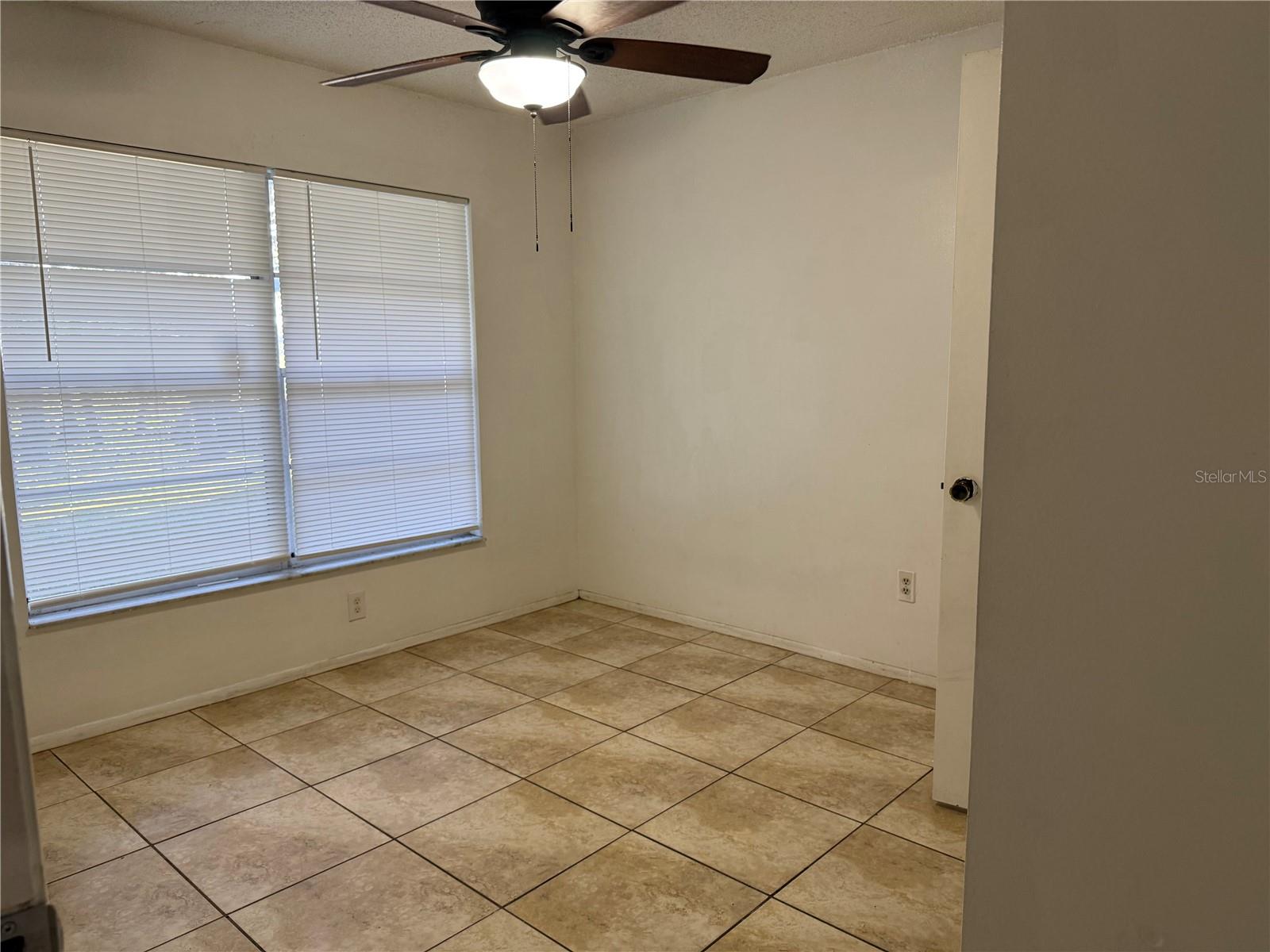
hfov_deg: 71.6
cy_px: 476
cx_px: 635
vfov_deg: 56.8
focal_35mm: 24
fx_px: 881
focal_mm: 6.76
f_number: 1.78
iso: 200
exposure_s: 1/120
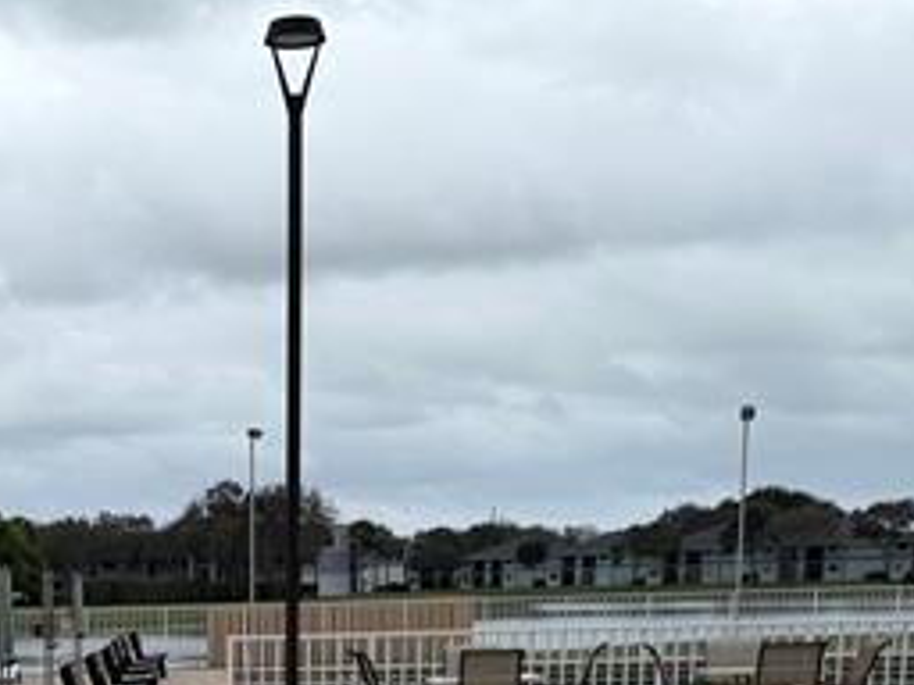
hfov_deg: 25.4
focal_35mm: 75
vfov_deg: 17.6
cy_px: 1035
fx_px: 1980
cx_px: 139
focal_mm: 6.76
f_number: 1.78
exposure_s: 1/2611
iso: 80
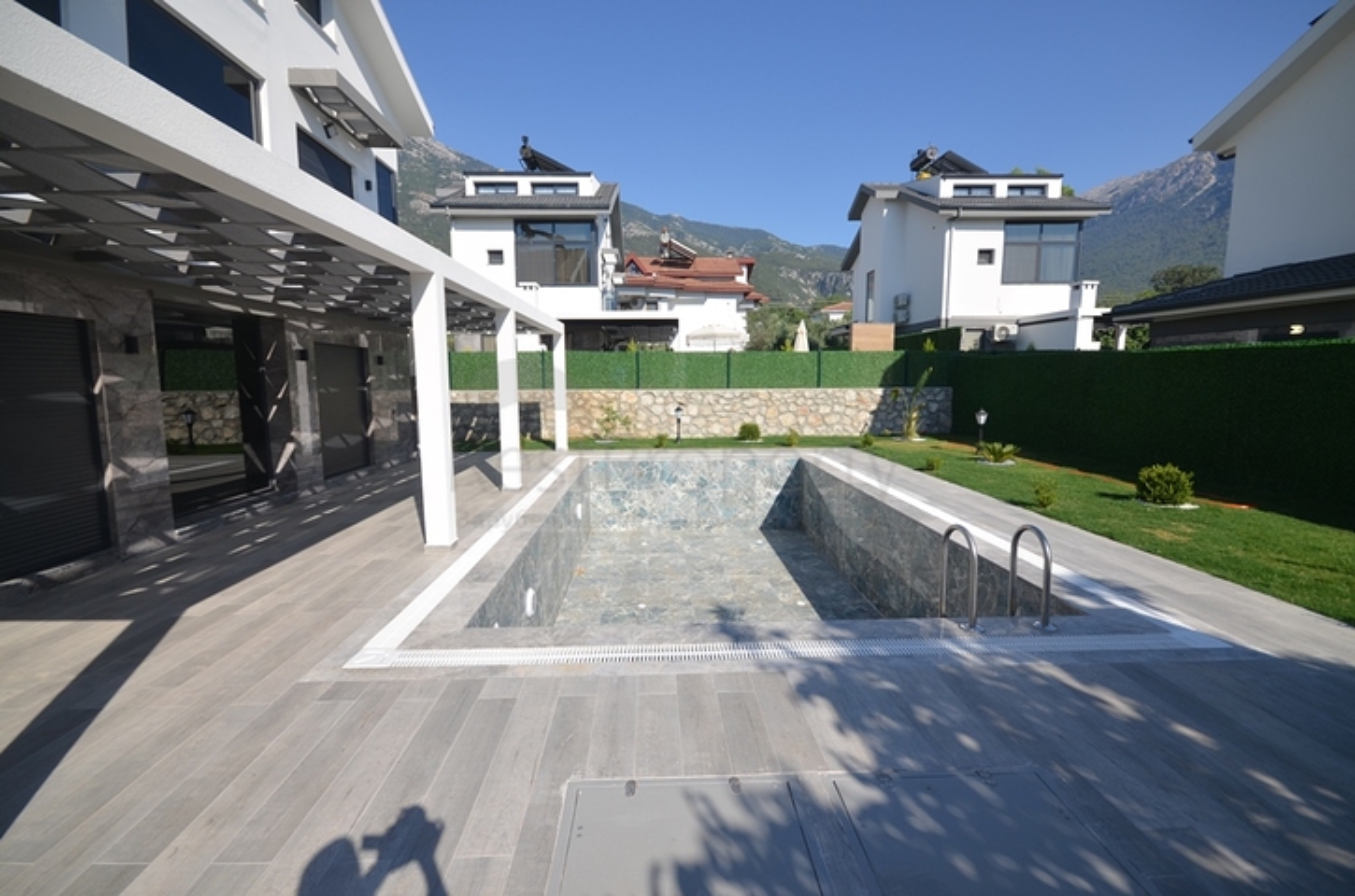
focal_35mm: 15
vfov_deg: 77.1
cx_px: 678
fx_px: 563
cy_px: 448
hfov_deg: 100.5
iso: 100
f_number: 8
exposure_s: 1/250
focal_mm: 10
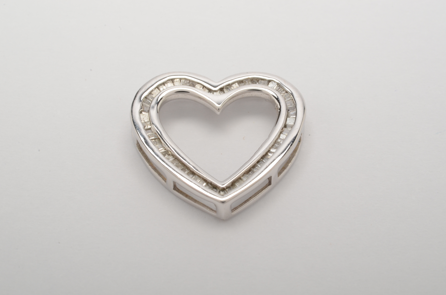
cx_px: 223
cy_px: 148
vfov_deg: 15.1
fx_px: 1113
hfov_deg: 22.7
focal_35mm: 90
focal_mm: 60
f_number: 22
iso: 400
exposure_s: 1/160
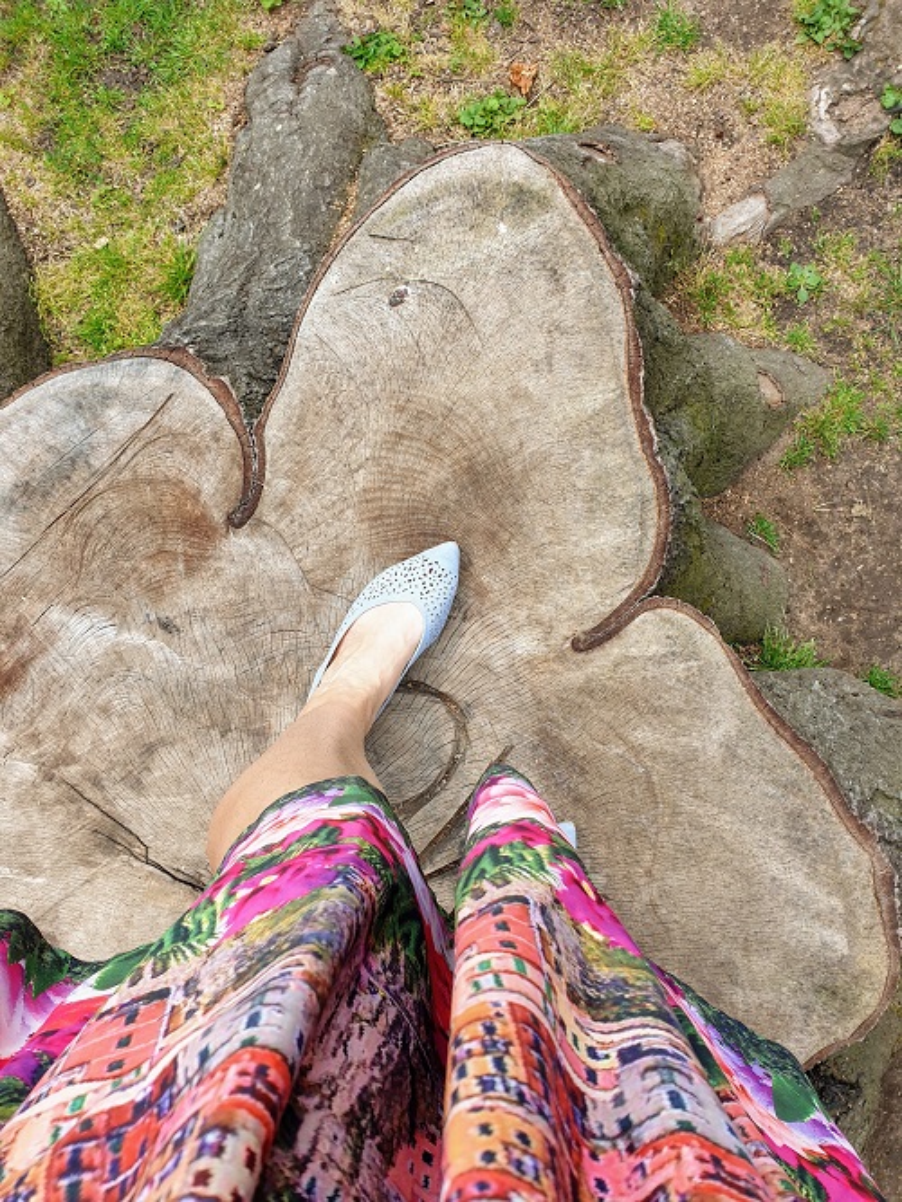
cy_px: 601
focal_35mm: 26
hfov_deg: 53.1
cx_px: 451
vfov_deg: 67.3
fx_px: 903
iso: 50
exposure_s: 1/389
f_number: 2.4
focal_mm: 4.3
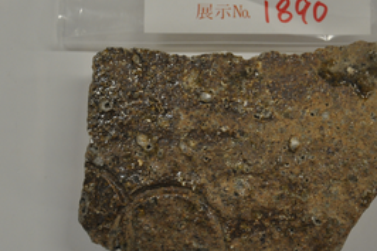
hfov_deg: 13.0
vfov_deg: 8.7
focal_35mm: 158
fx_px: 1654
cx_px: 244
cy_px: 99
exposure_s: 1/125
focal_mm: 62
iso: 800
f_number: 5.3
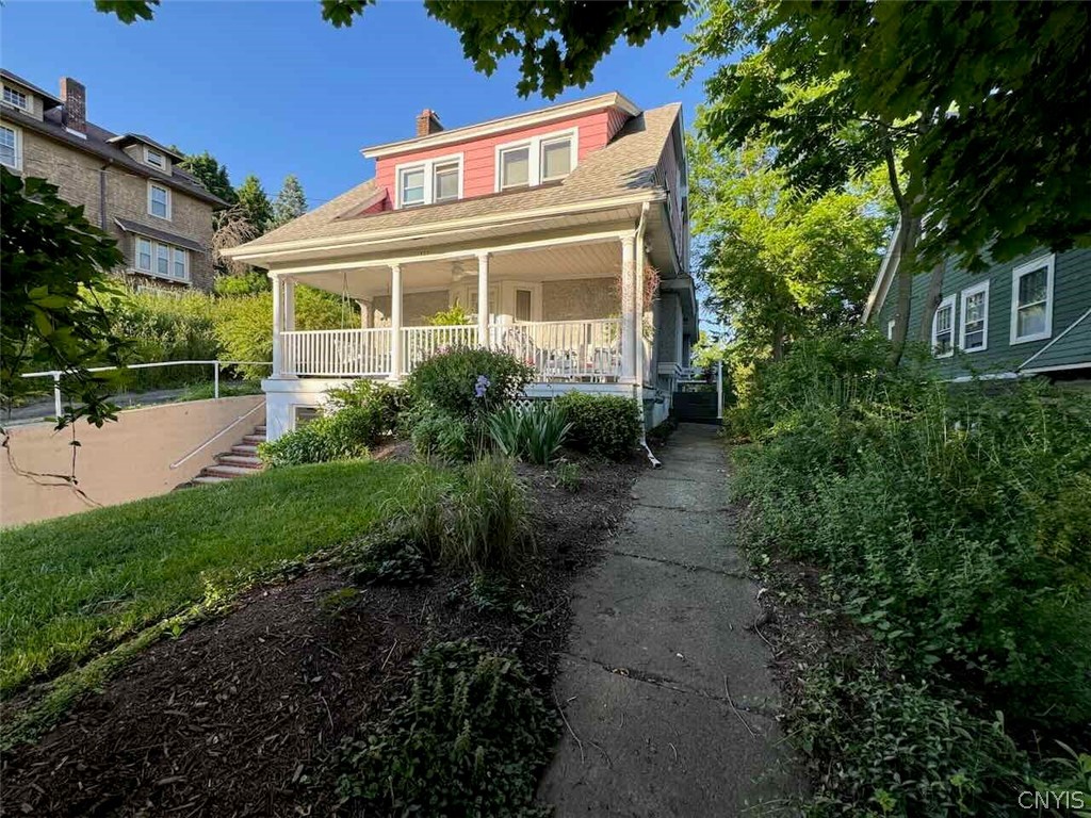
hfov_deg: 102.1
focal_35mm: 14
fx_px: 441
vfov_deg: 85.7
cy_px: 409
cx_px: 546
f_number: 2.2
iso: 40
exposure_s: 1/139
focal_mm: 2.22
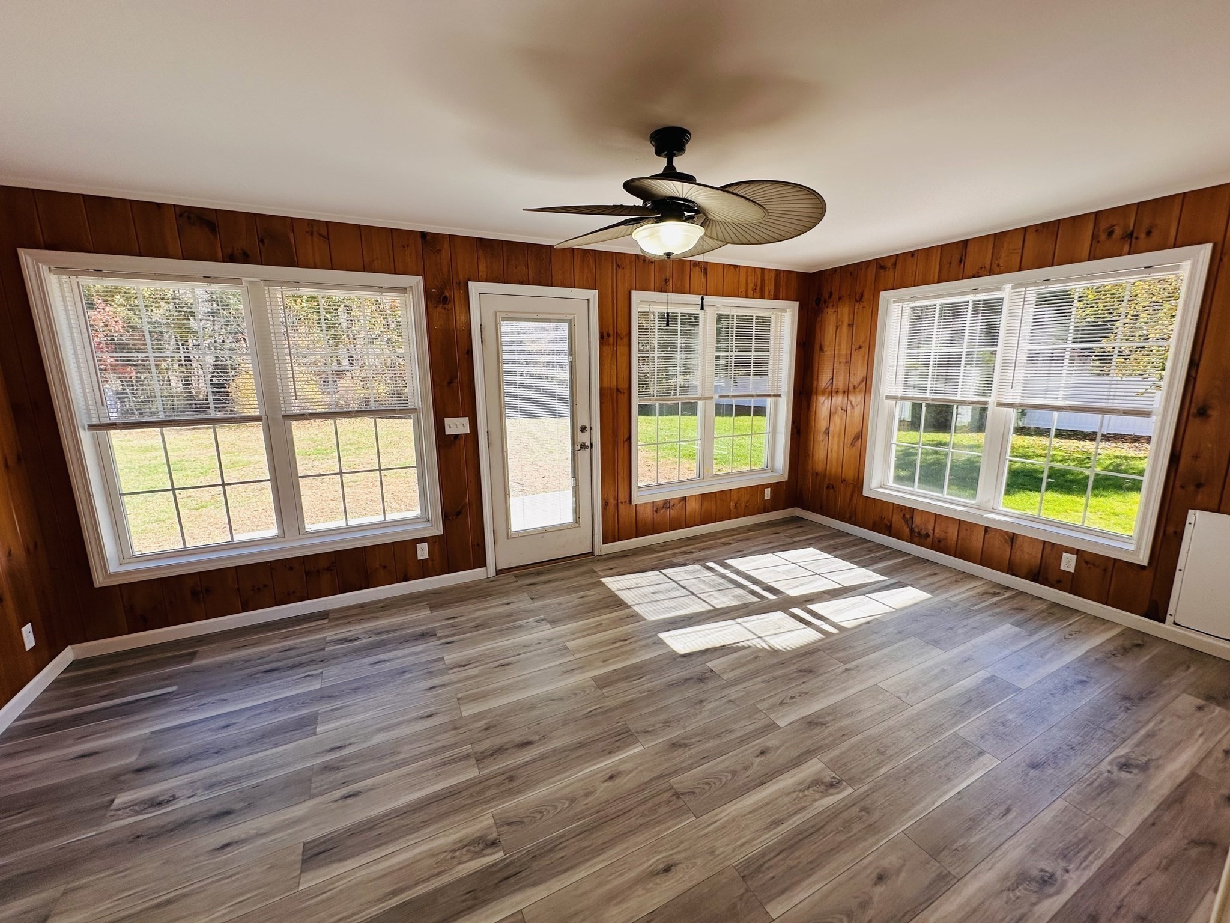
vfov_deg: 85.7
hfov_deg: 102.1
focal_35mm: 14
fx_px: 497
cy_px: 462
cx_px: 615
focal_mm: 2.22
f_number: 2.2
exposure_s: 1/241
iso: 40
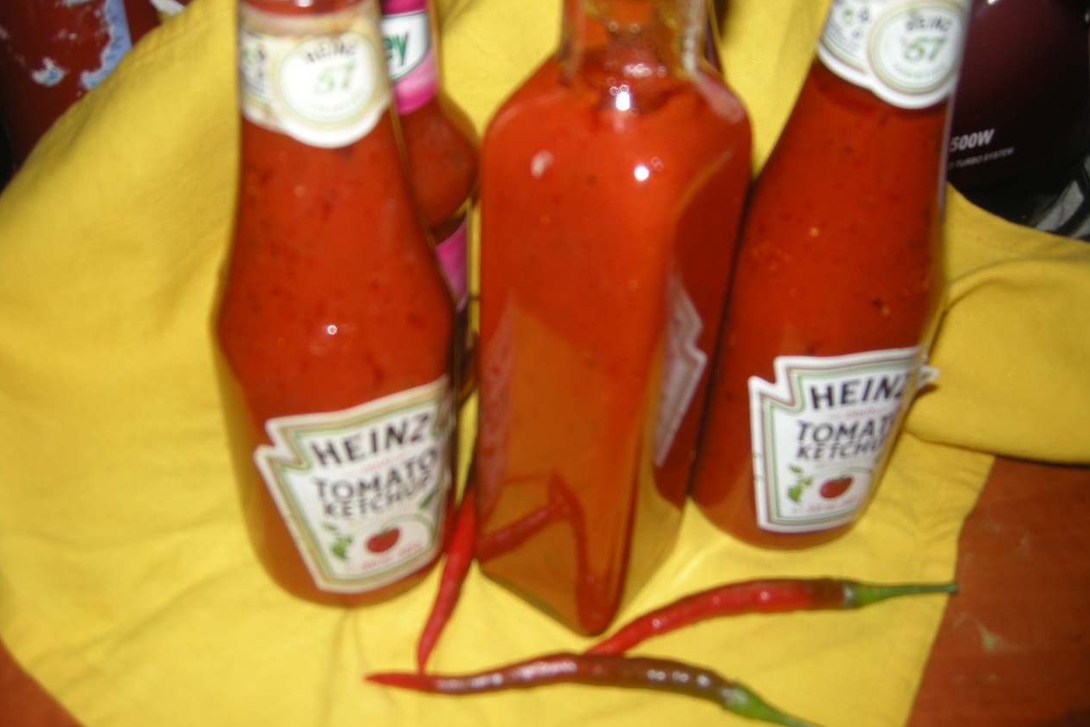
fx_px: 1120
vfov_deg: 35.9
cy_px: 321
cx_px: 546
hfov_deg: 51.9
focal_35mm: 37
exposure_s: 1/60
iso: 64
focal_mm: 7.5
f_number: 2.7
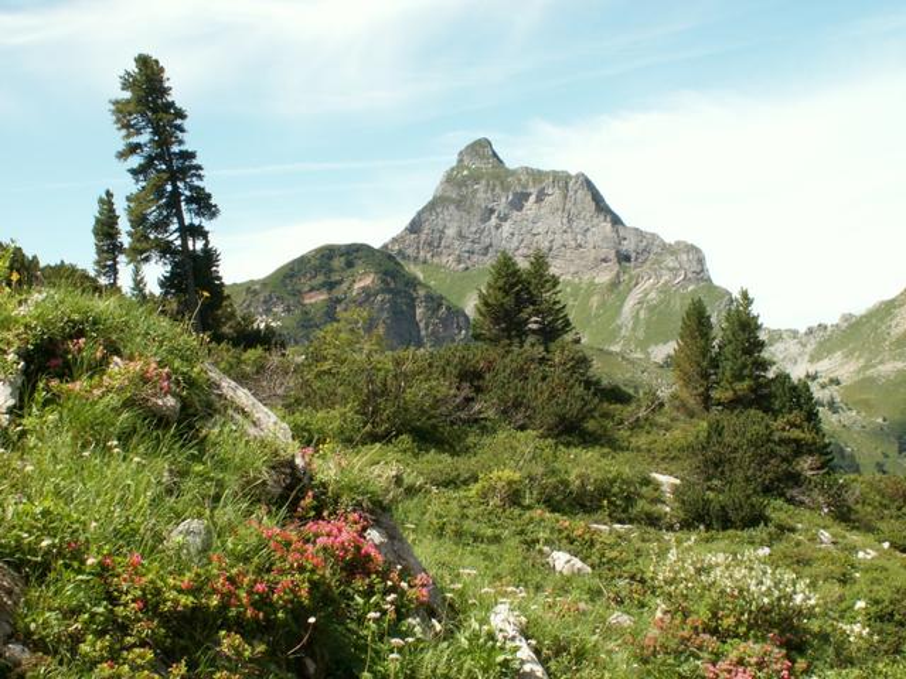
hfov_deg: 36.2
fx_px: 1387
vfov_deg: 27.5
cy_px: 340
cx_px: 453
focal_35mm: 53
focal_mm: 8.77
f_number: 8
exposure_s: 1/80
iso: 50
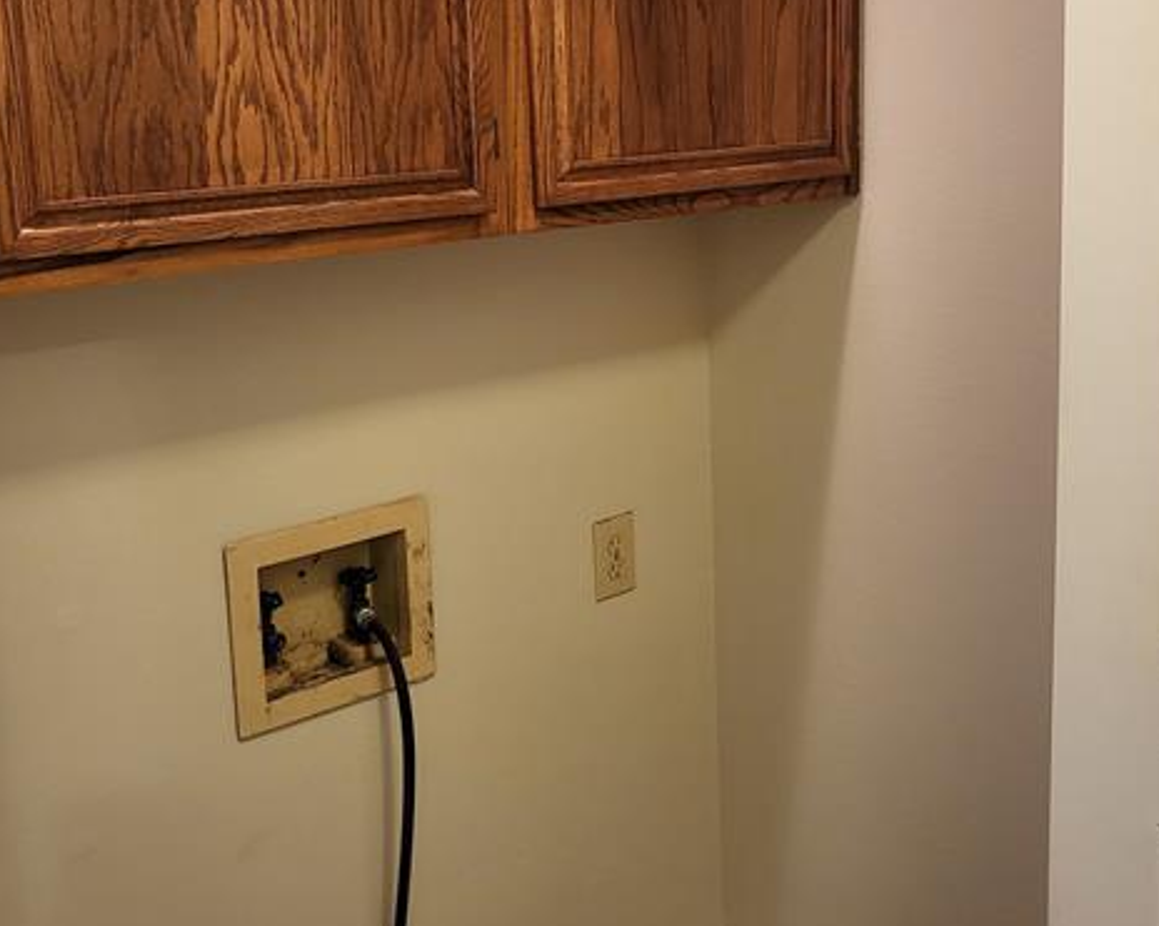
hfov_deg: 43.7
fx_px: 1440
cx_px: 657
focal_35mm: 42
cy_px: 344
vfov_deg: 35.5
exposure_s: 1/40
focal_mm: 4.25
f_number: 1.8
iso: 400
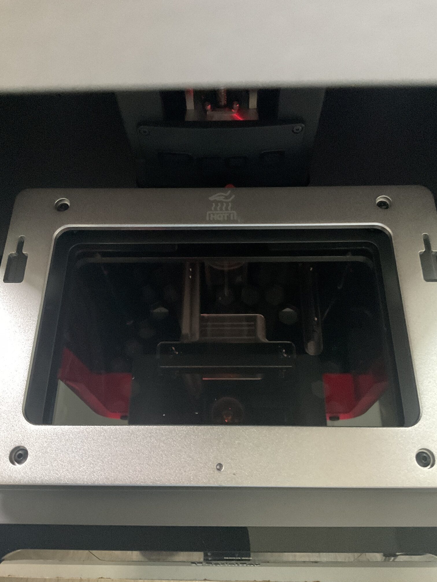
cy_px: 291
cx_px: 218
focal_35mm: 29
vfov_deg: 61.7
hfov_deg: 48.2
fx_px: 488
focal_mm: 3
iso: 640
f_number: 1.8
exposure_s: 1/24
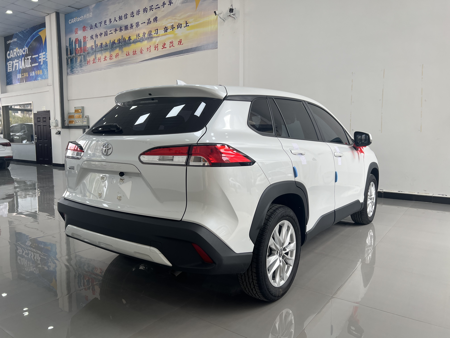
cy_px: 169
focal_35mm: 26
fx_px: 338
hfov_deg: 67.3
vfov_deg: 53.1
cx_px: 225
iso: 50
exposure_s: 1/314
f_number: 1.5
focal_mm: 5.7
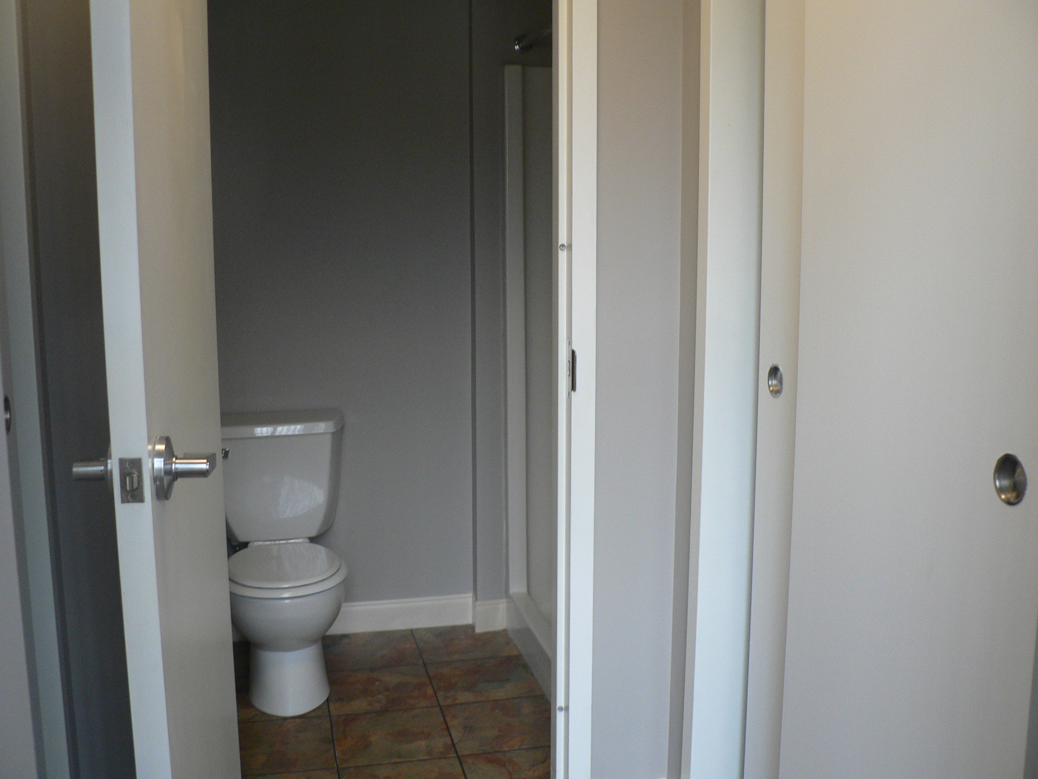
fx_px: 1080
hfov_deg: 51.4
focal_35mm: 36
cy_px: 390
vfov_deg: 39.7
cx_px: 519
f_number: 2.8
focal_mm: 6
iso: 150
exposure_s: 1/30
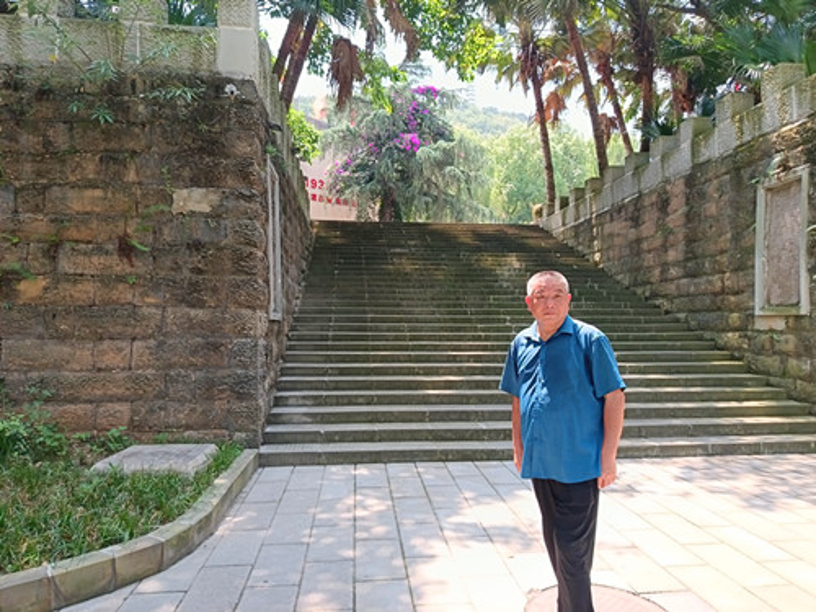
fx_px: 566
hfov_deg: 71.6
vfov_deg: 56.8
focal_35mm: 24
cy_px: 306
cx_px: 408
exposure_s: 1/100
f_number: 1.75
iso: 170
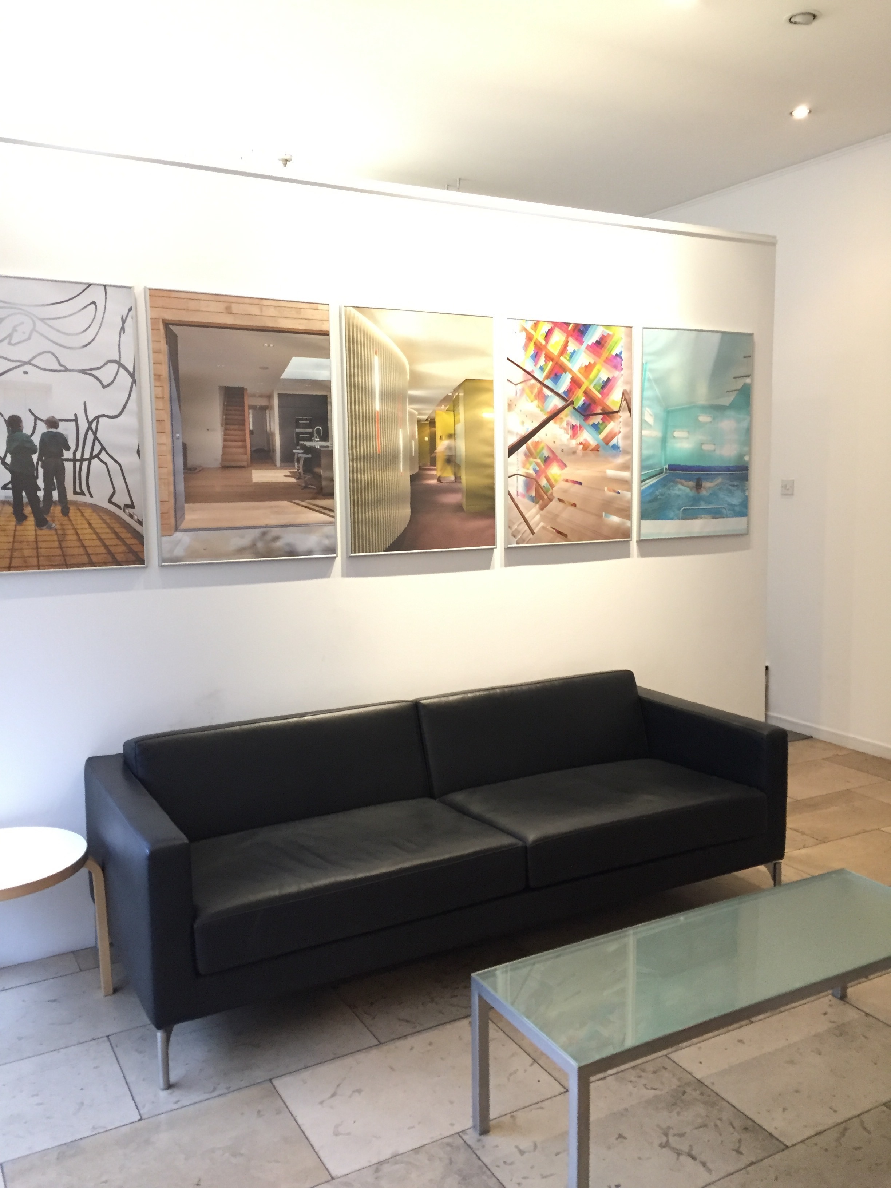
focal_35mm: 29
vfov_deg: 61.7
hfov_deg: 48.2
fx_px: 995
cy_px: 594
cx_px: 446
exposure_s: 1/33
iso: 320
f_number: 2.2
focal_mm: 4.15
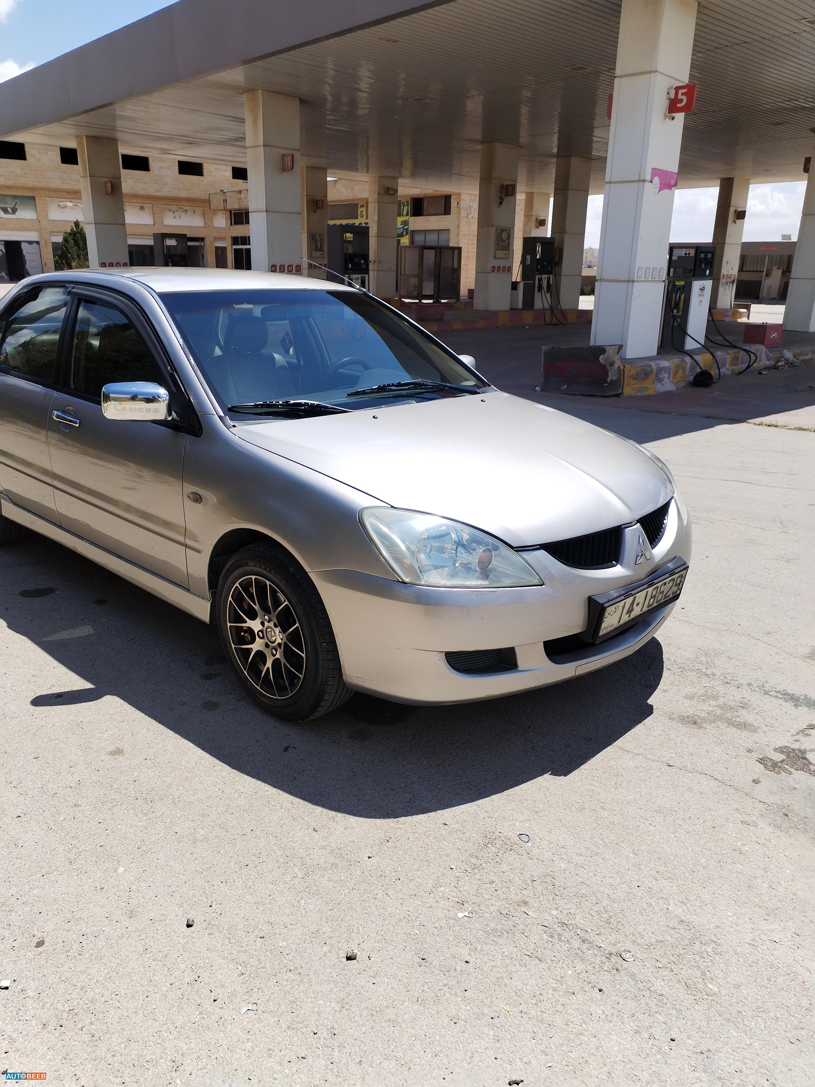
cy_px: 544
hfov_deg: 48.2
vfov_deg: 61.7
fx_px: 910
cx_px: 408
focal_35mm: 29
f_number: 1.8
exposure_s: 1/1672
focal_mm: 4.75
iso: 100
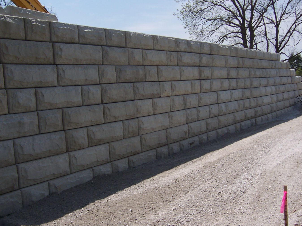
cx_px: 164
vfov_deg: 36.0
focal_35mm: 40
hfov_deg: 46.7
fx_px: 349
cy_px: 109
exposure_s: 1/750
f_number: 5.6
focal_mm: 5.6
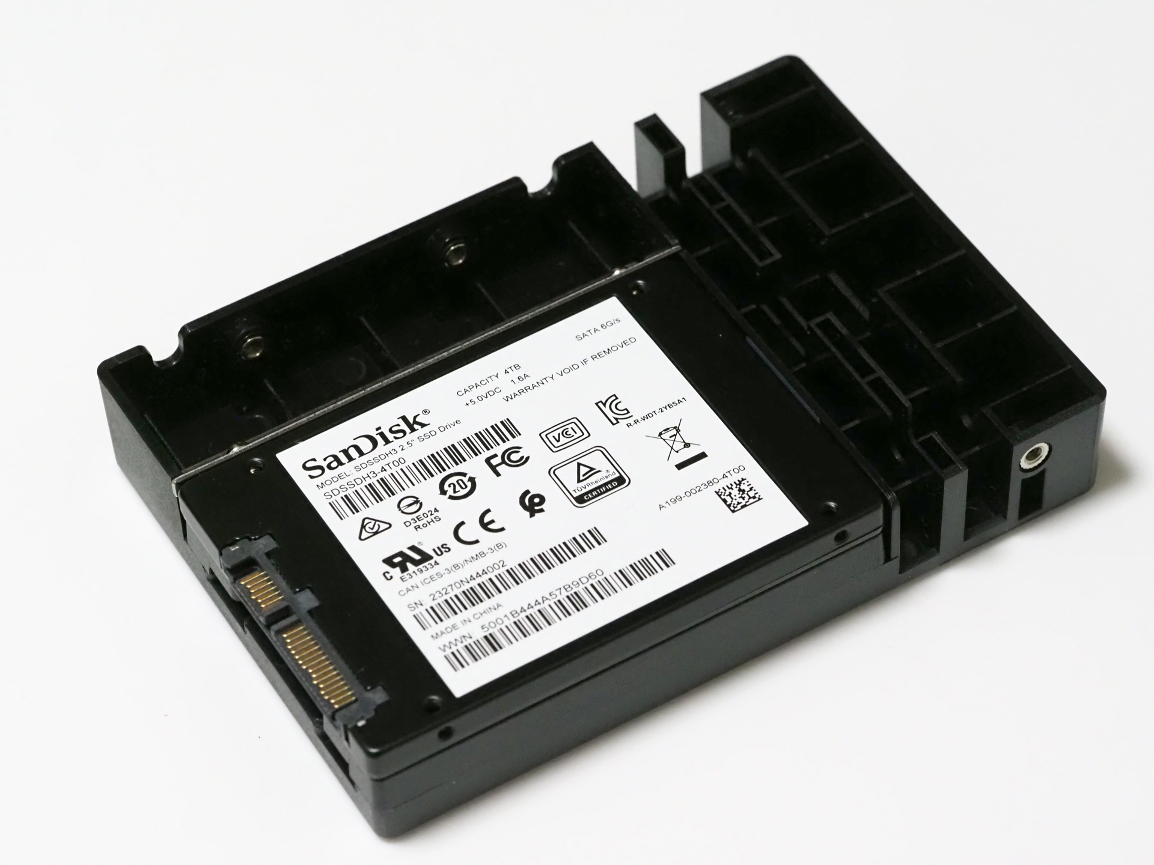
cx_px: 577
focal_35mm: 120
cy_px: 432
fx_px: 4000
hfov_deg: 16.4
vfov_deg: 12.3
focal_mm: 60
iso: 5000
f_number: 5.6
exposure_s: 1/160
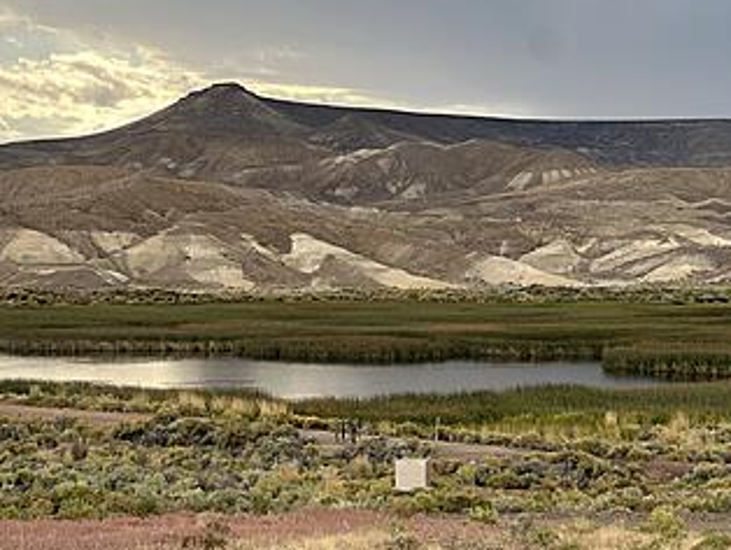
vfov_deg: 15.1
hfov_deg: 20.0
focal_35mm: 98
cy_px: 317
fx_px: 2071
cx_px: 410
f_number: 2.8
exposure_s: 1/103
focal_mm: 9
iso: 32
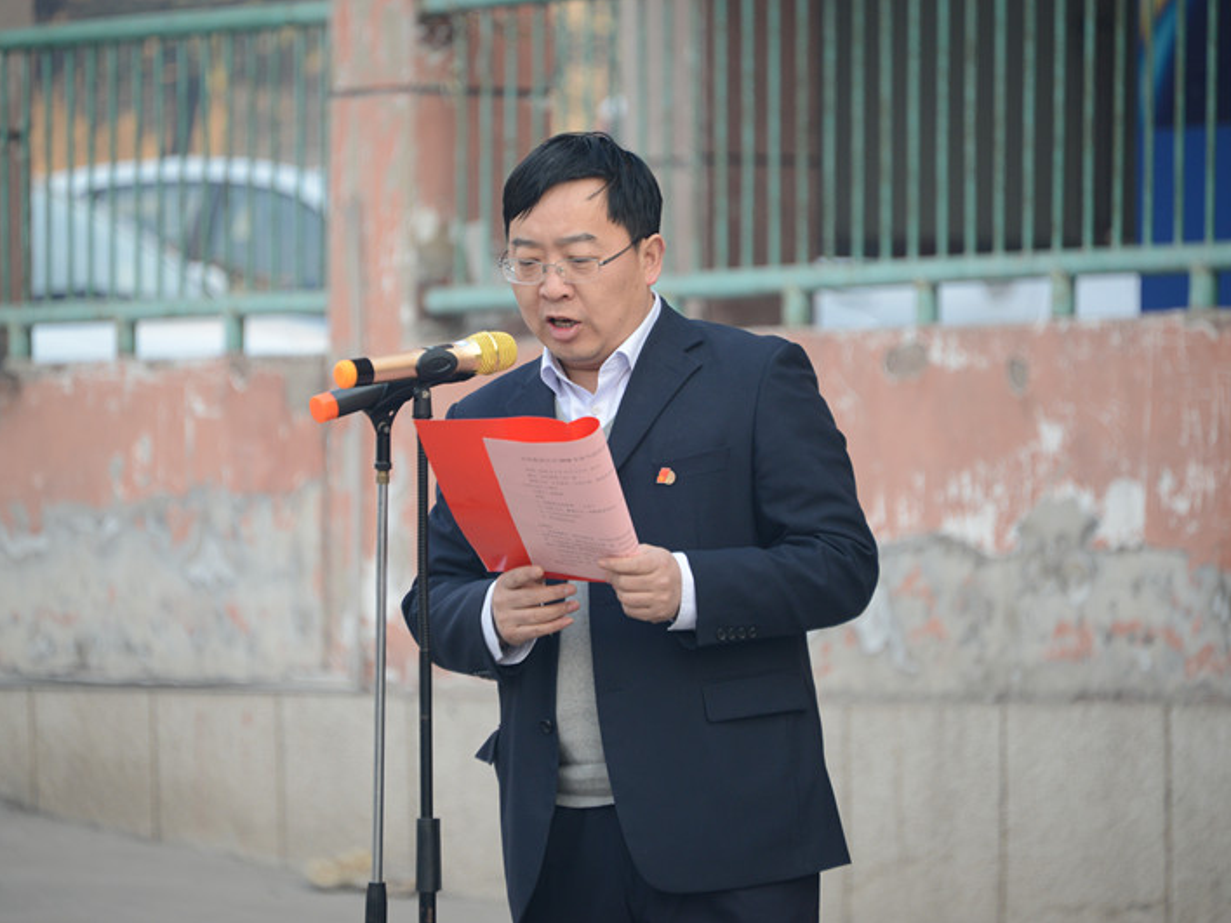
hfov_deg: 6.1
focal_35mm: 326
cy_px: 462
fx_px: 11593
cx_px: 577
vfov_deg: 4.6
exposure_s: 1/320
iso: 640
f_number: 5.6
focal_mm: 300
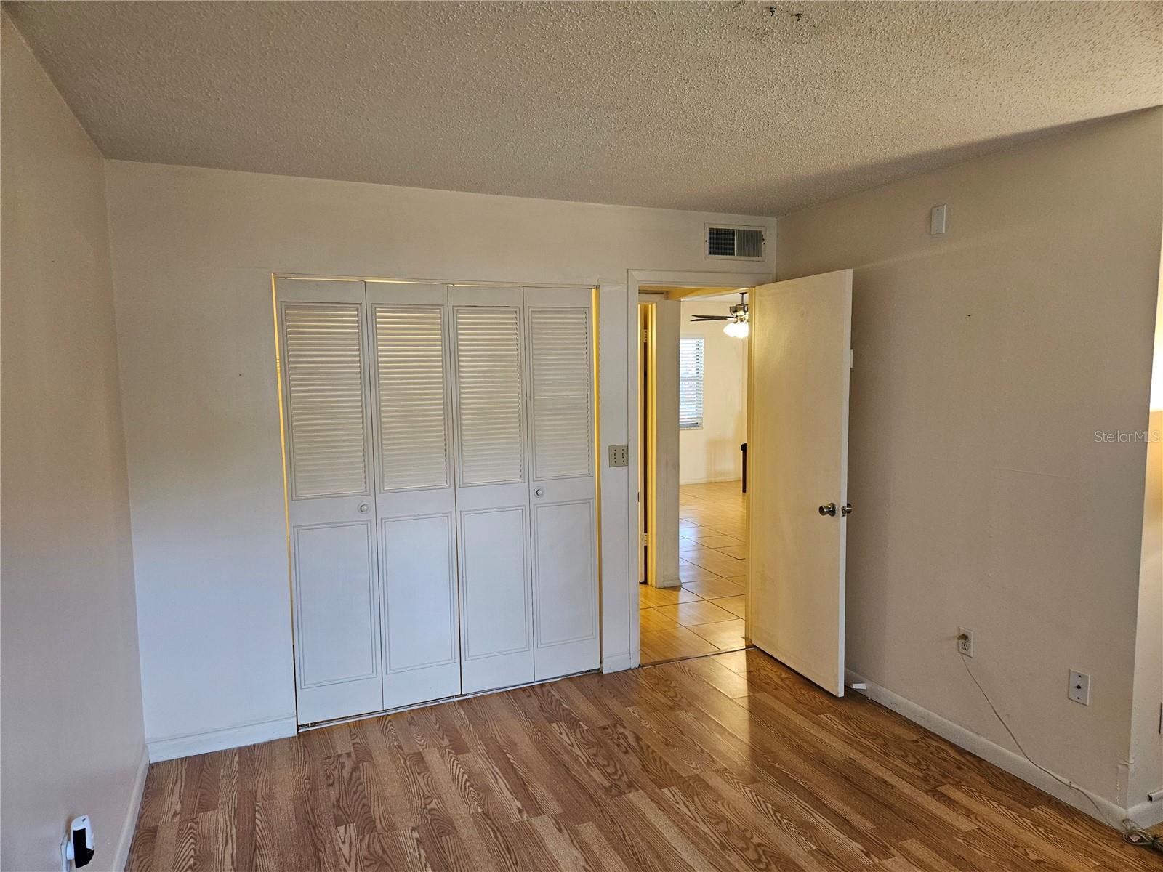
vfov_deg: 58.9
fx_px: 773
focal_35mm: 23
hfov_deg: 73.9
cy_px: 436
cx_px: 582
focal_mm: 5.4
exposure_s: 1/120
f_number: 1.8
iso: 250
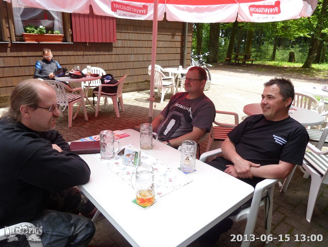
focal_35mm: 25
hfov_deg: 69.4
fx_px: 237
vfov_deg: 54.9
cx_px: 164
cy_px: 124
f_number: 3.3
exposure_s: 1/100
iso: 80
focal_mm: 4.1
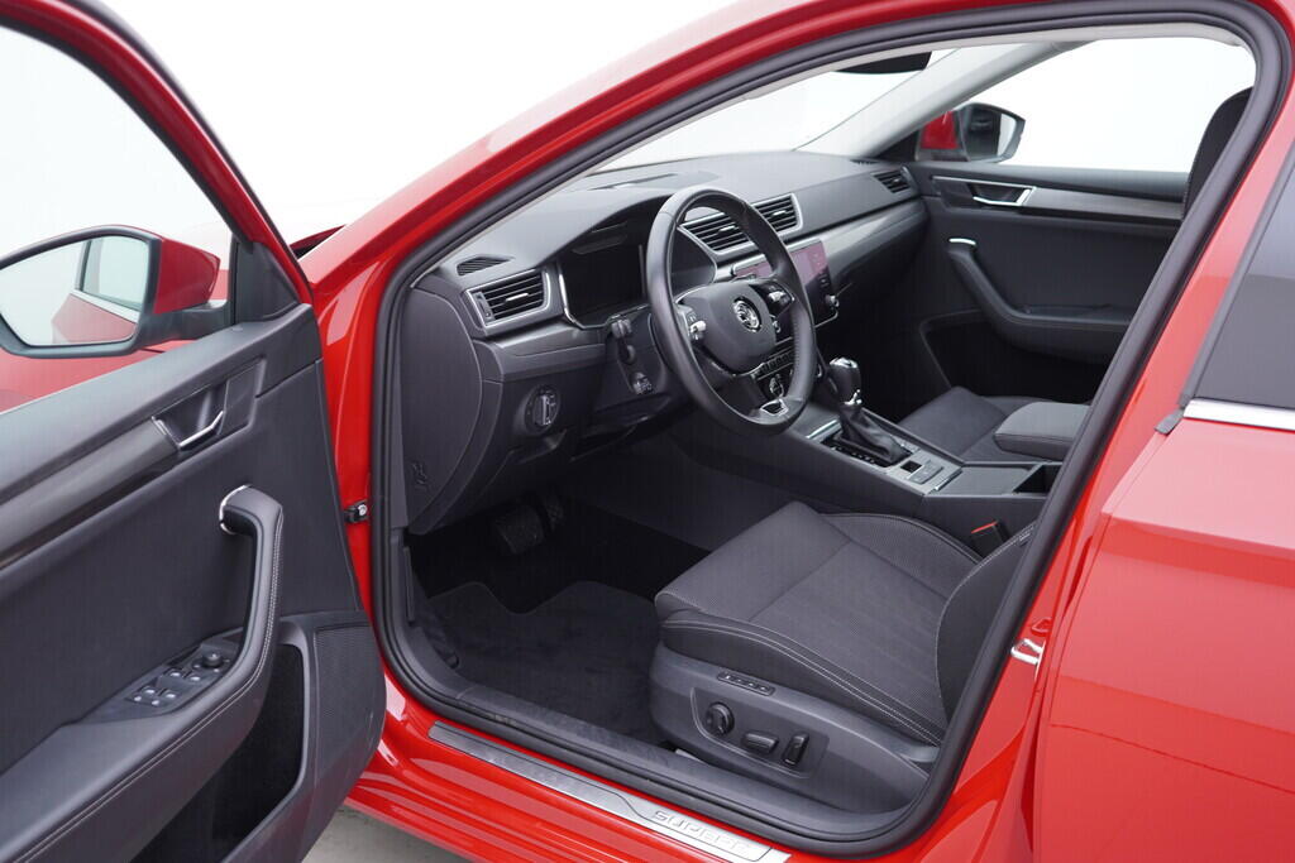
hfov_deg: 53.1
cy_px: 432
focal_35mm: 36
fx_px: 1295
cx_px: 648
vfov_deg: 36.9
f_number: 2.8
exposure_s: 1/40
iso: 160
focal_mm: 24
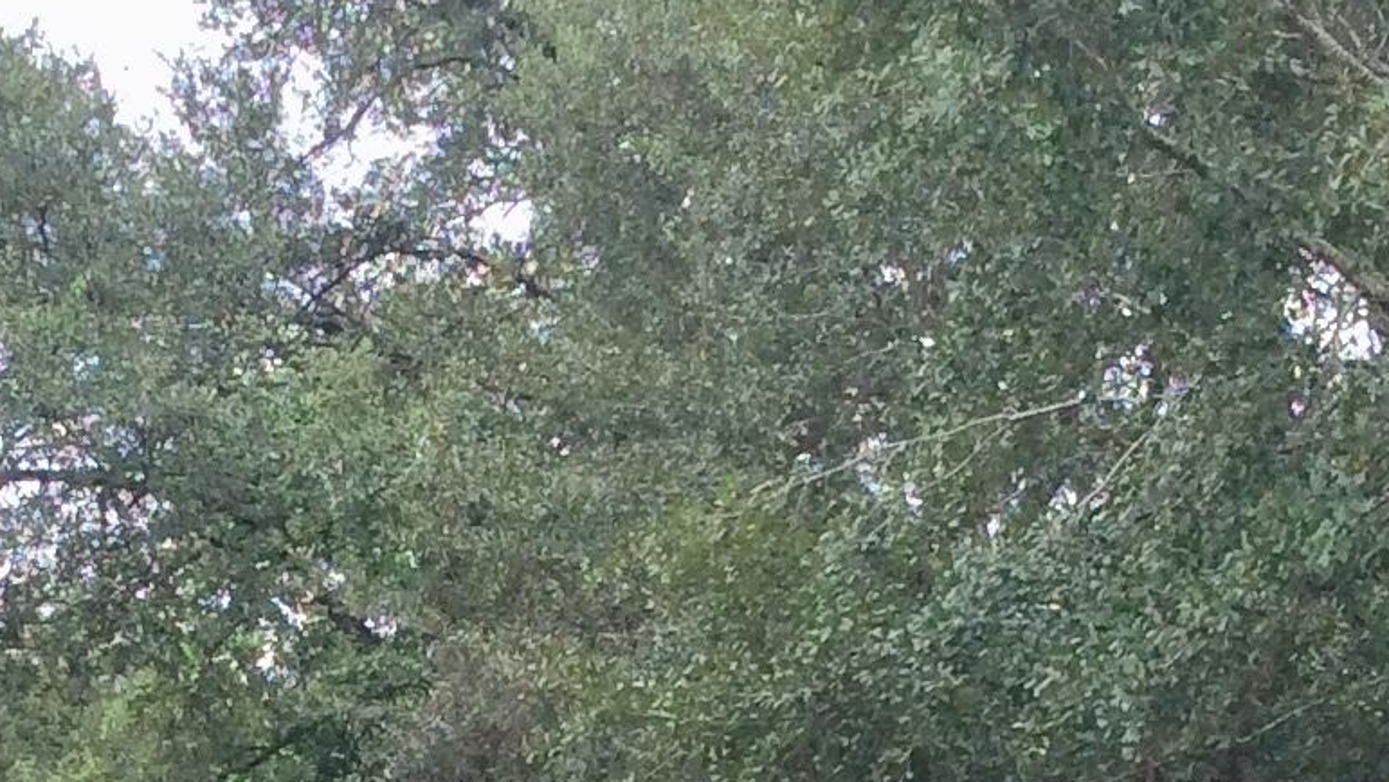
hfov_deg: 18.3
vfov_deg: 9.9
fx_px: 4310
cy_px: 1296
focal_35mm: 117
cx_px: 582
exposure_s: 1/417
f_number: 2.4
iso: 32
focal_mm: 3.3
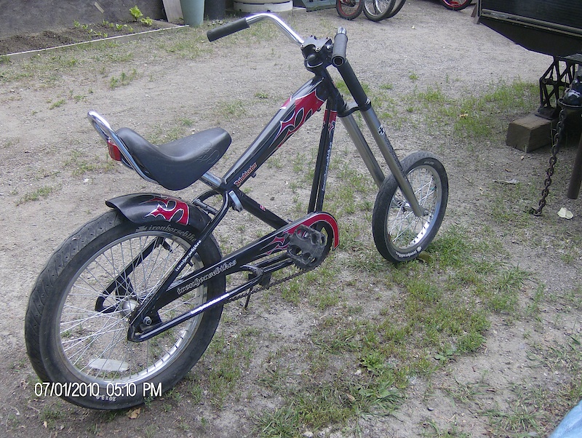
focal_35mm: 36
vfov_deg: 39.7
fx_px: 606
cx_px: 291
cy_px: 219
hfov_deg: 51.3
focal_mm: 6
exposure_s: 1/119
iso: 100
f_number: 2.8
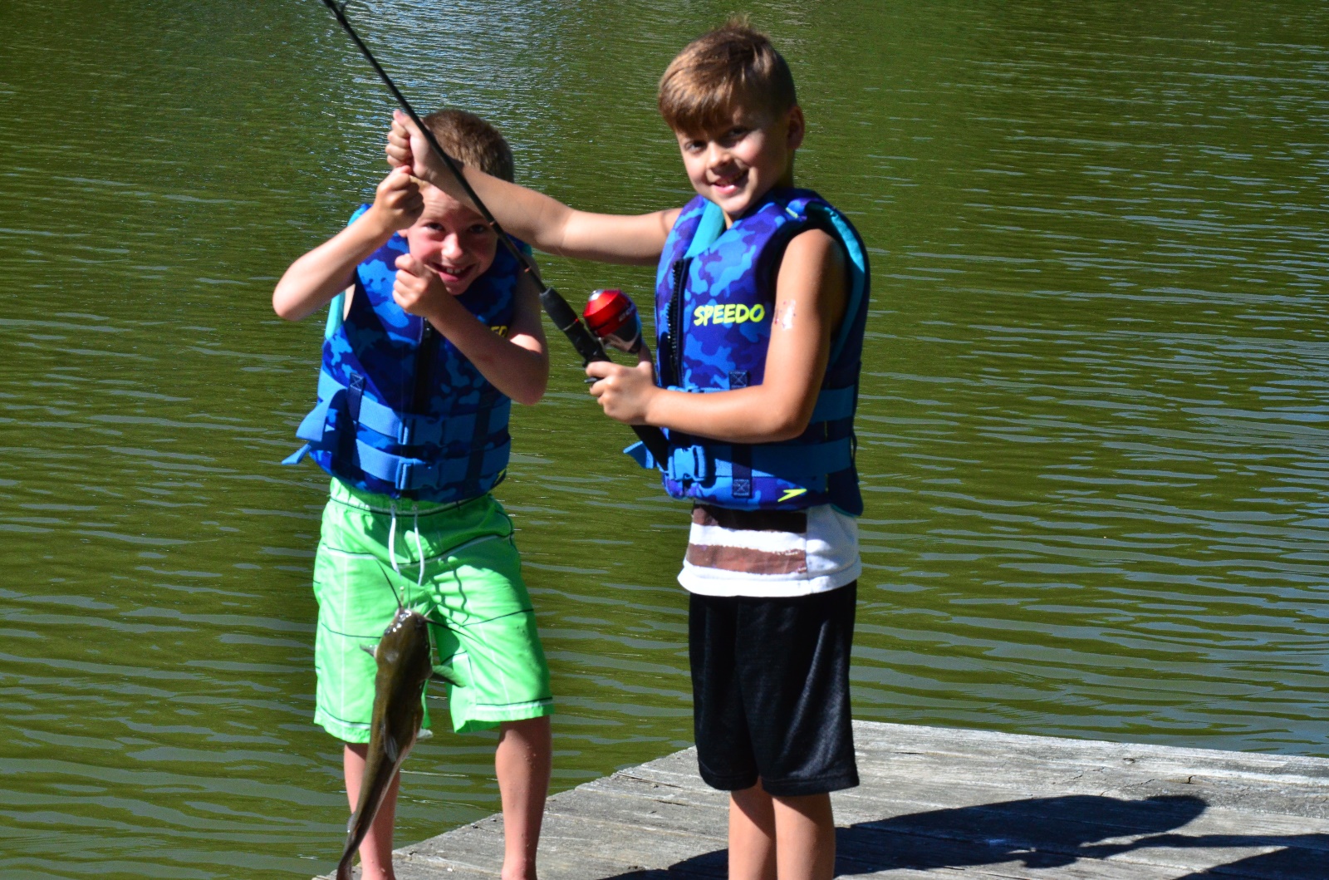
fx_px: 3204
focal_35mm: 87
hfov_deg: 23.4
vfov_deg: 15.6
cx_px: 664
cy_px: 440
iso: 1250
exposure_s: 1/1600
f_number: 10
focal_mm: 58
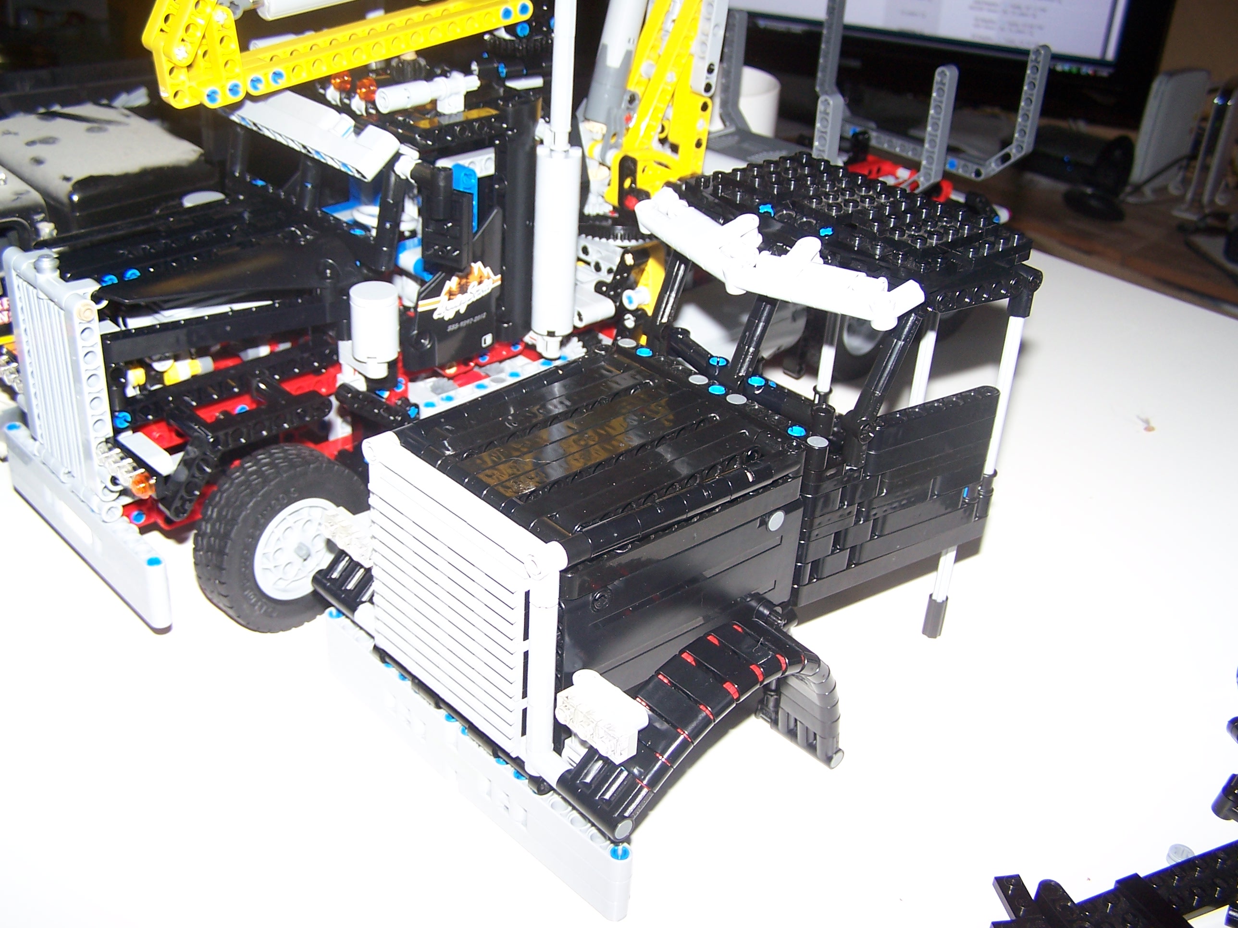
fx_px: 1359
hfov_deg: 49.0
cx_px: 619
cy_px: 464
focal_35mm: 38
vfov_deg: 37.7
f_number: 2.8
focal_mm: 6.3
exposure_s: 1/60
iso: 80
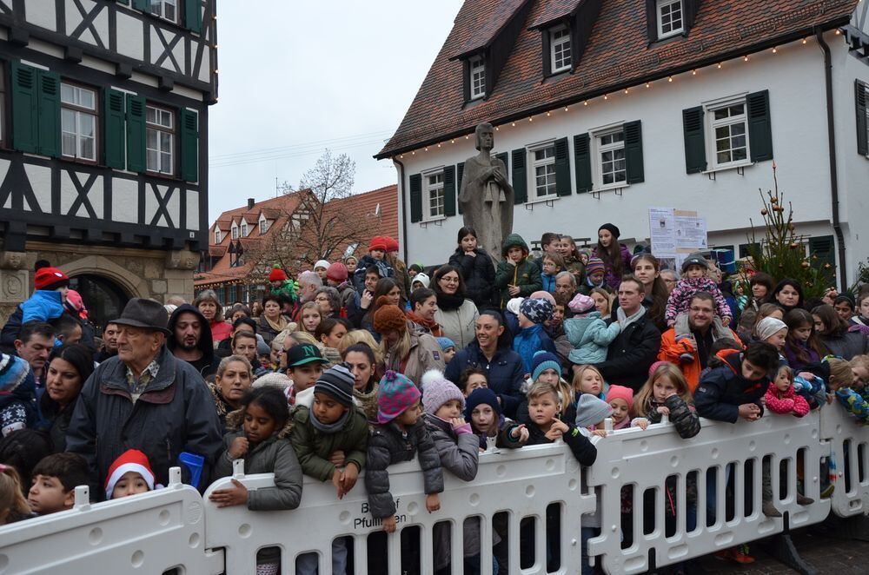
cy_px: 288
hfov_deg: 59.6
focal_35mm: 32
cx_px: 434
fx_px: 759
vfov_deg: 41.5
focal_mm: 21
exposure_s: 1/125
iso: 400
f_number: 5.6
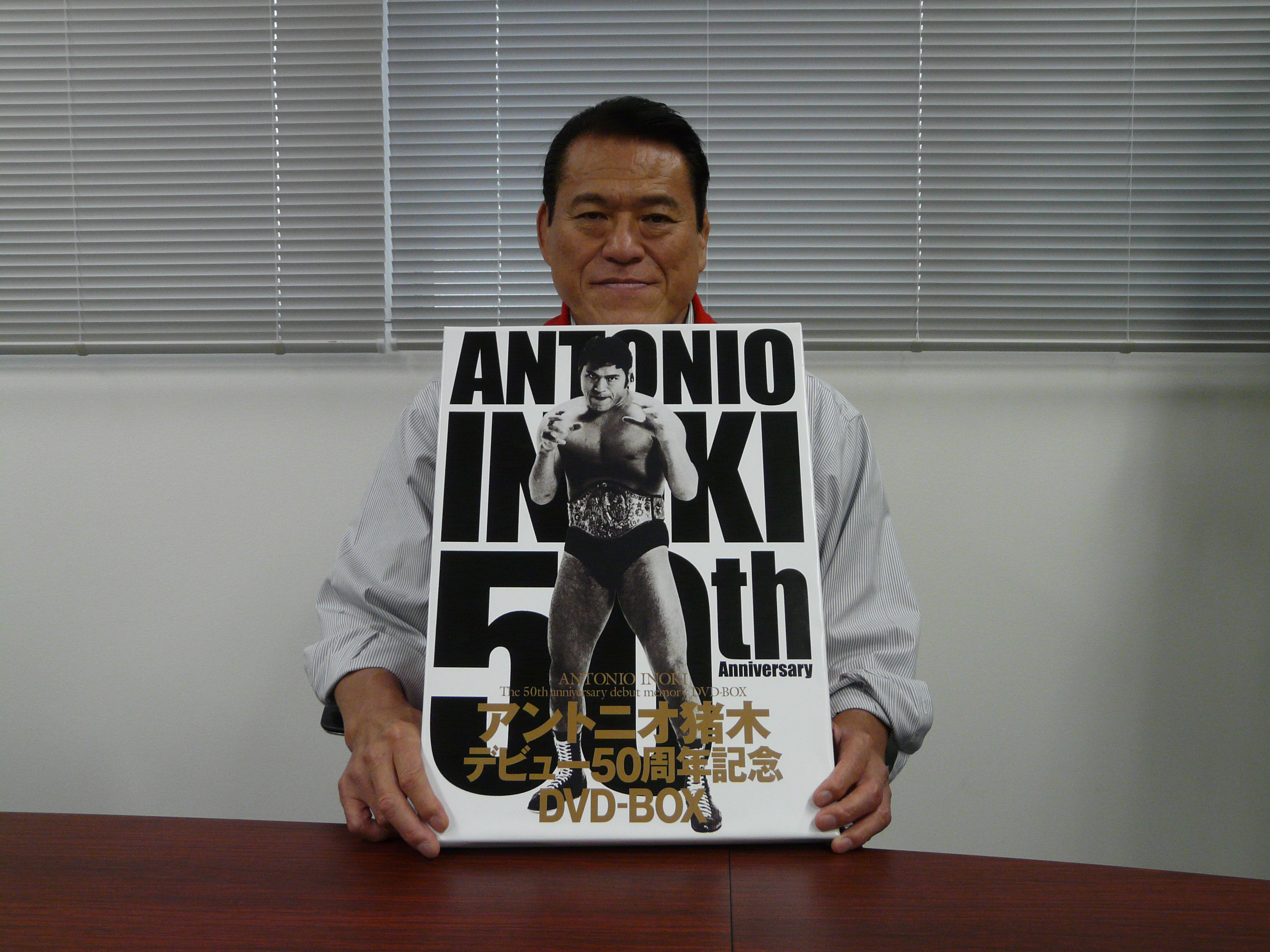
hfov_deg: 52.6
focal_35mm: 35
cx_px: 635
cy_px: 476
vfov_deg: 40.7
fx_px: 1284
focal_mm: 5.7
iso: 200
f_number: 2.8
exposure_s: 1/80
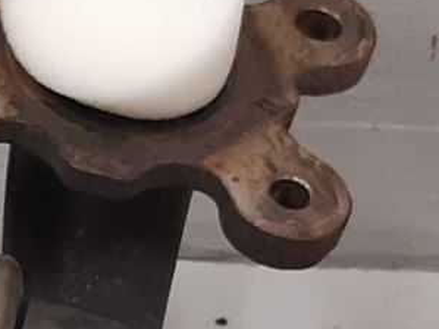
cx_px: -113
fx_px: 2256
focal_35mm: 178
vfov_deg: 8.3
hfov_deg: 10.9
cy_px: 308
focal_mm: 3.93
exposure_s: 1/50
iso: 125
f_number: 1.7
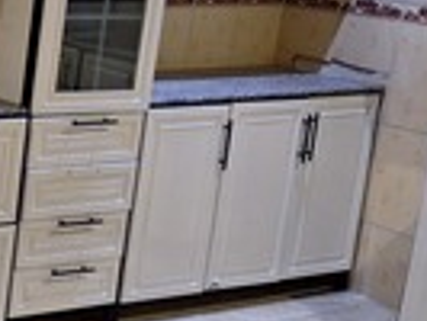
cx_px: -294
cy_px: 133
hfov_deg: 19.7
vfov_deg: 18.7
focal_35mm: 79
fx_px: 975
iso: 200
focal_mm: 5.54
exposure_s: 1/40
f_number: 1.8
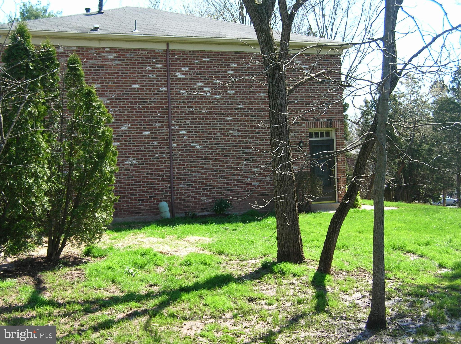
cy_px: 172
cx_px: 230
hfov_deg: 40.5
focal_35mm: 47
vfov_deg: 30.8
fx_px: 625
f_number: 2.9
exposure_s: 1/226
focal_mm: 7.8
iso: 50
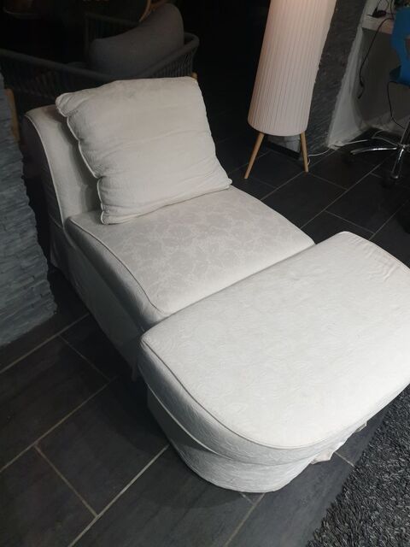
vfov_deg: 67.3
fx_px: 411
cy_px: 274
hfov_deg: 53.1
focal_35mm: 26
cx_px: 205
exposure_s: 1/50
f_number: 1.5
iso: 200
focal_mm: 4.3
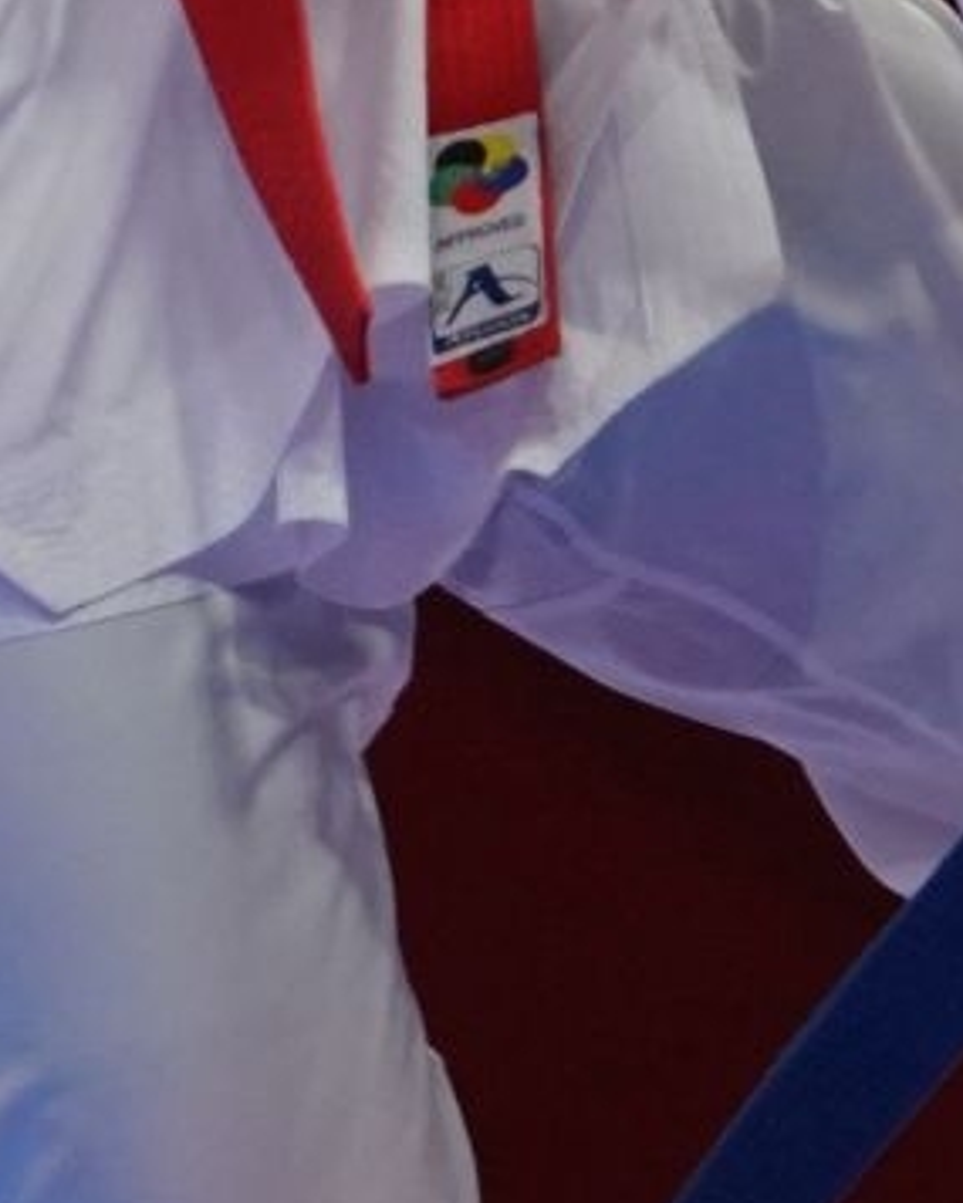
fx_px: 70937
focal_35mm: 1992
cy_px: -693
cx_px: 1686
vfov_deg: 1.0
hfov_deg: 0.8
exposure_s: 1/1000
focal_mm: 280
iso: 2500
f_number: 4
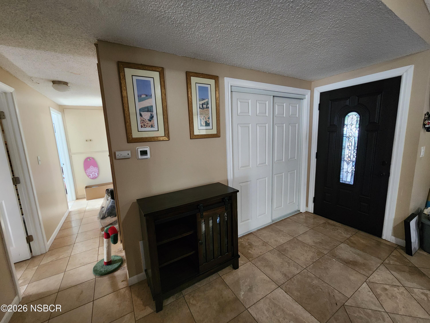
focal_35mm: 13
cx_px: 215
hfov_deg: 106.2
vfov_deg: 89.9
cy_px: 162
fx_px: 161
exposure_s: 1/30
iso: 500
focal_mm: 2.2
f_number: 2.2
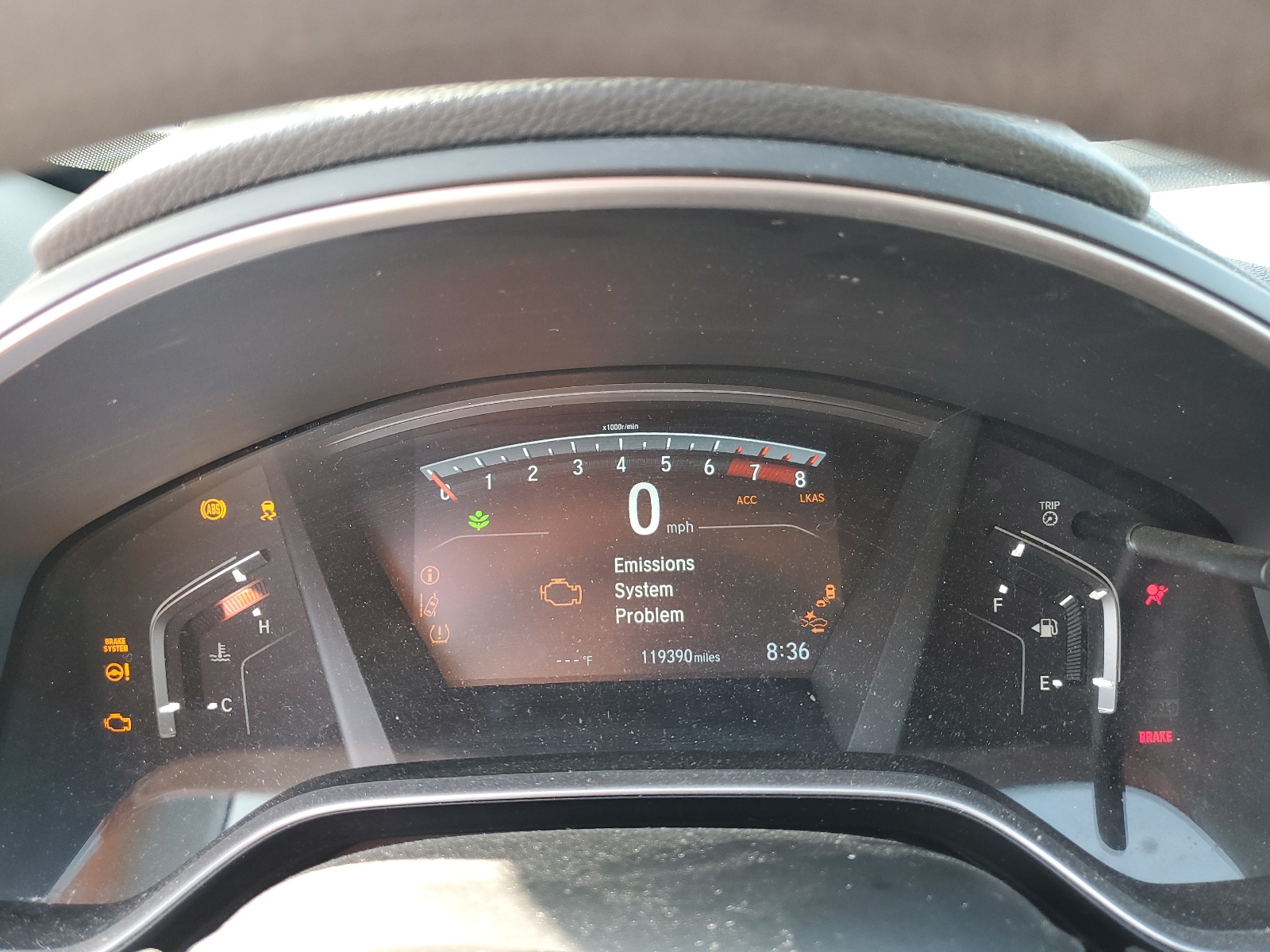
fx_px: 954
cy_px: 476
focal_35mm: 26
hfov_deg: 67.3
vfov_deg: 53.1
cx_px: 635
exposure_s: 1/60.2
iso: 70
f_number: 1.5
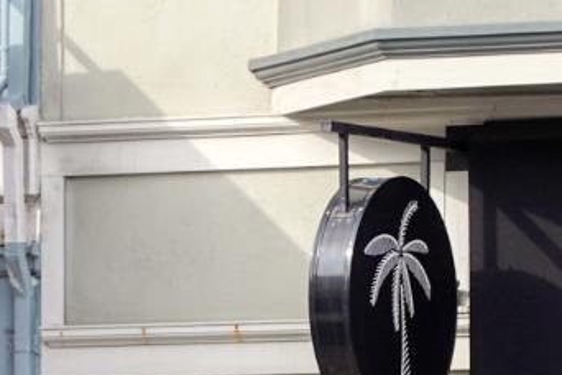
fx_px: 6634
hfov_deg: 4.8
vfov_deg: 3.2
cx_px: 375
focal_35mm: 425
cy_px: 783
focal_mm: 65
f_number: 6.3
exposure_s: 1/320
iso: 200
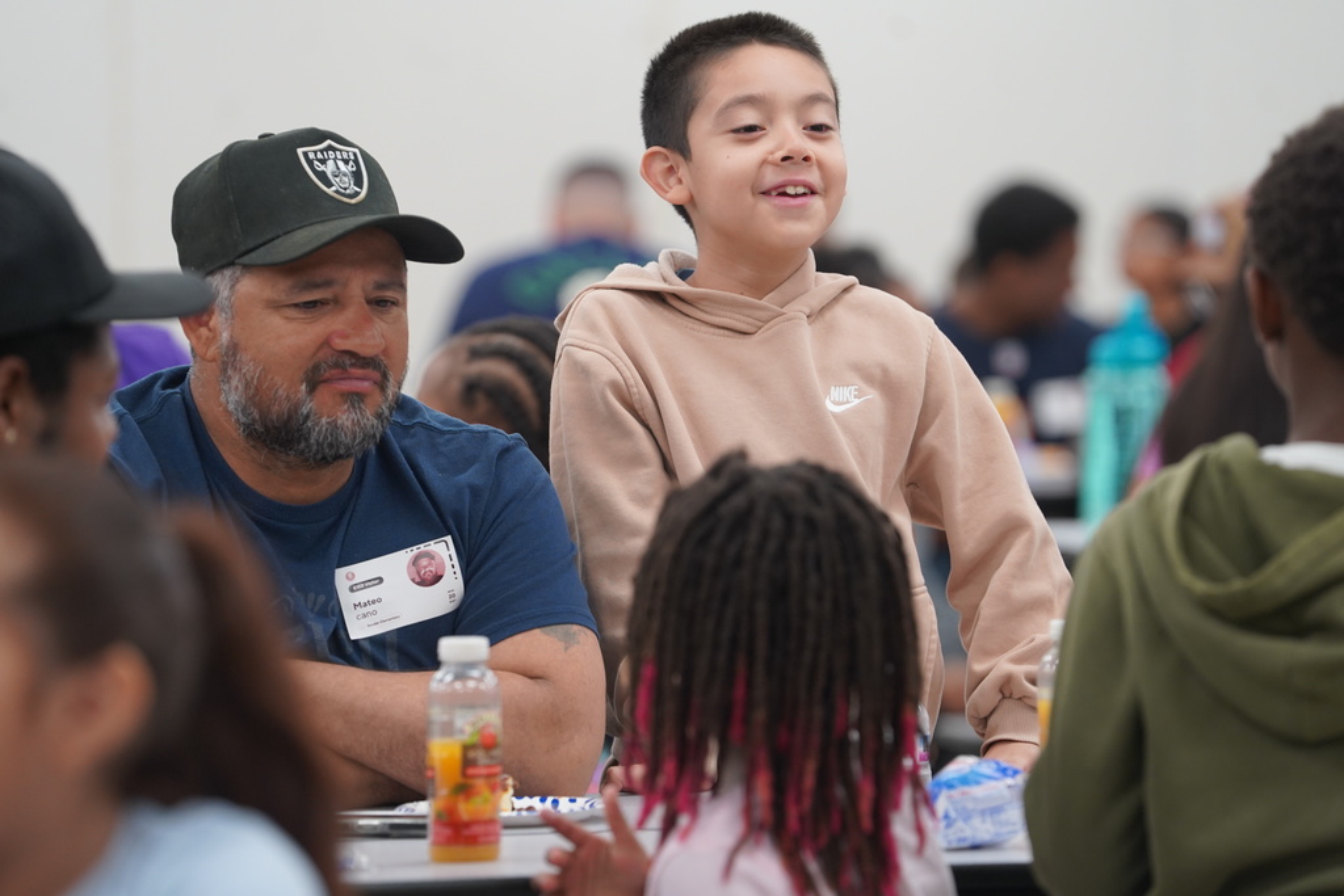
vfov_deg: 6.9
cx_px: 672
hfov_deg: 10.4
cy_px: 448
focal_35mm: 198
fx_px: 7393
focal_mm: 198
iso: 1250
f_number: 4
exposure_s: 1/200
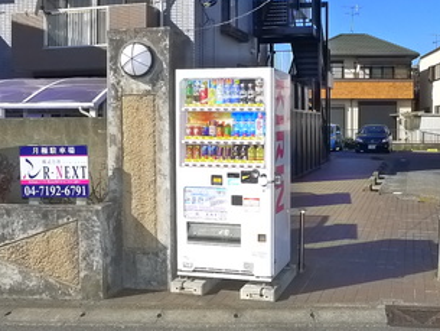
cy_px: 144
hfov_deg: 34.6
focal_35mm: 55
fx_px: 699
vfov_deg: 26.6
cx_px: 291
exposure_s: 1/800
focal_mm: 5.1
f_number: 4
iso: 400
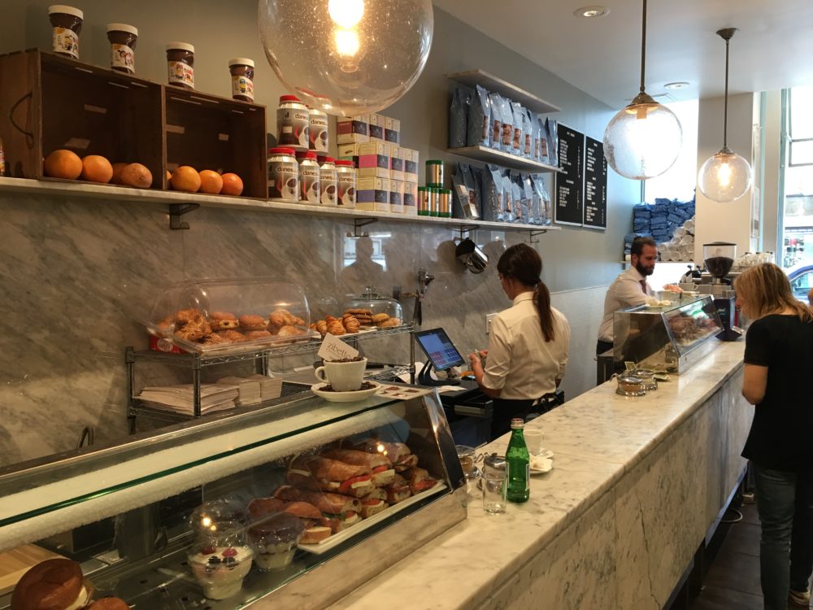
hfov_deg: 61.7
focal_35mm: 29
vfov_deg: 48.2
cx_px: 406
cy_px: 305
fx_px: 681
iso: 40
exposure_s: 1/15
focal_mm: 4.15
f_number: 2.2
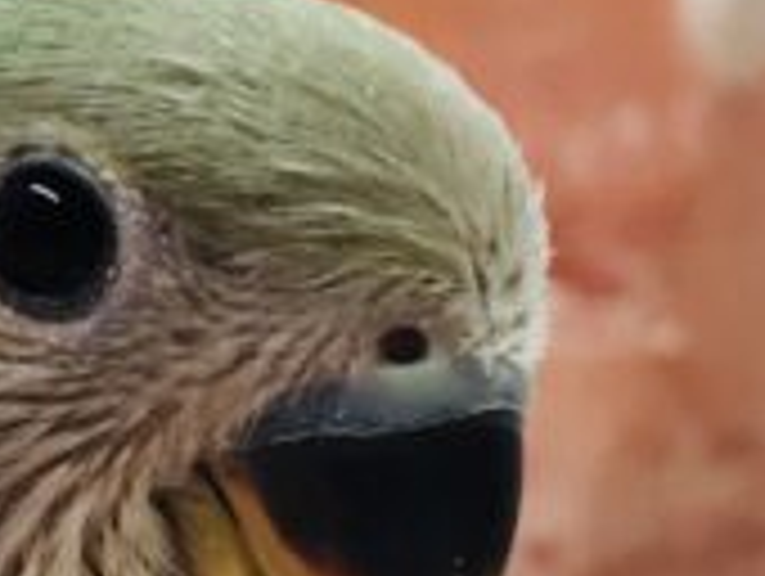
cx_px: -306
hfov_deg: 16.7
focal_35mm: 109
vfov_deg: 13.5
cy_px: 518
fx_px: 2412
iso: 40
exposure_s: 1/30
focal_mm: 4.15
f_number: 2.2
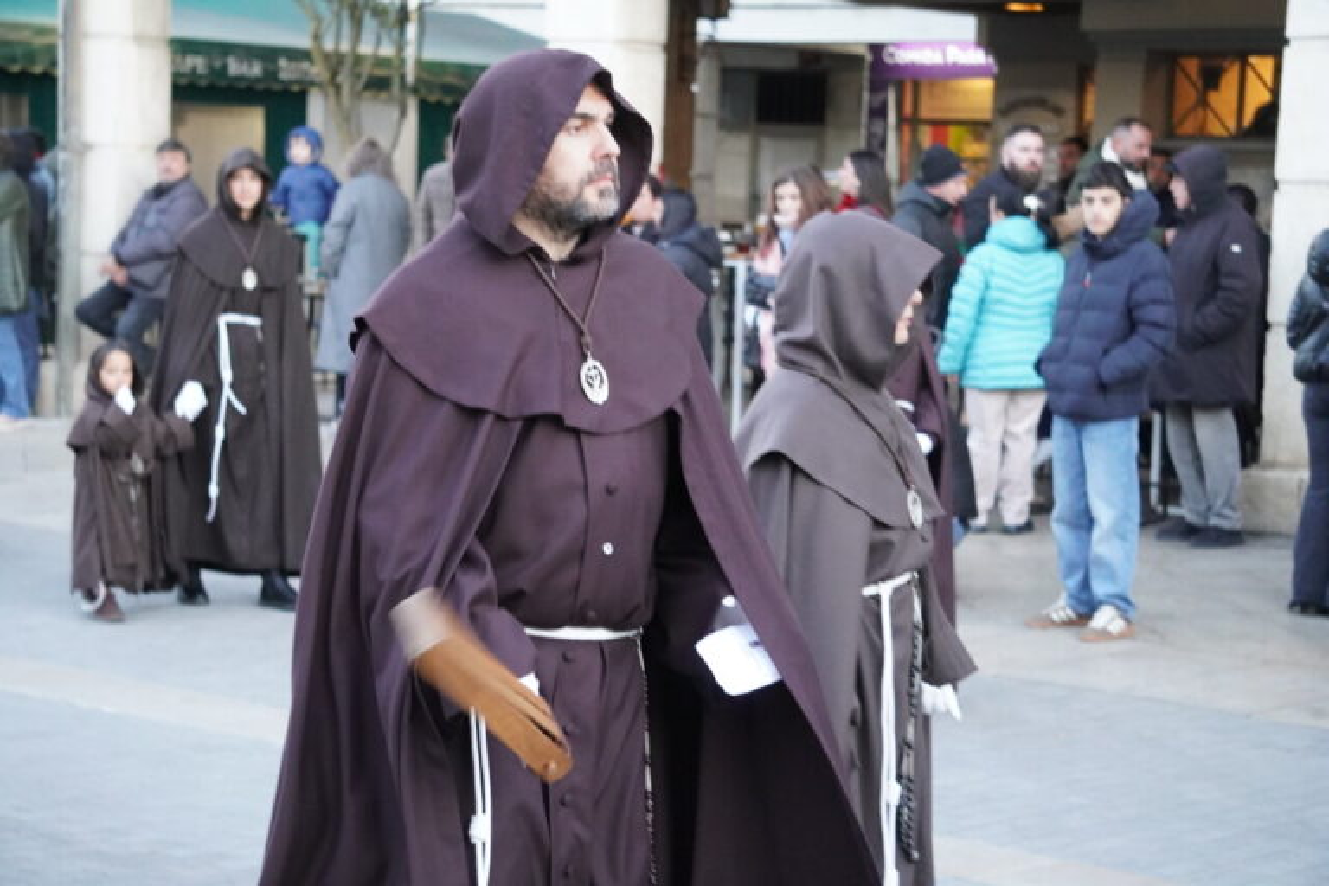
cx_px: 664
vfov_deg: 15.2
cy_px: 443
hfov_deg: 22.6
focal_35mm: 90
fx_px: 3322
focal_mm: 60
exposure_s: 1/160
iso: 4000
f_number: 4.5
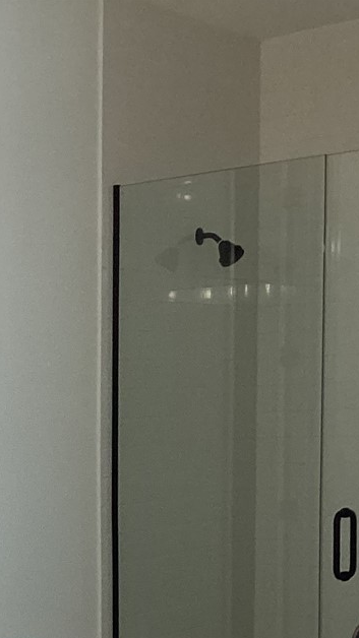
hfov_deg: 12.8
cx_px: -280
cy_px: 604
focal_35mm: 86
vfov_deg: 23.9
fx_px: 1456
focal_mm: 3.3
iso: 64
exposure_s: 1/120
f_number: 2.4
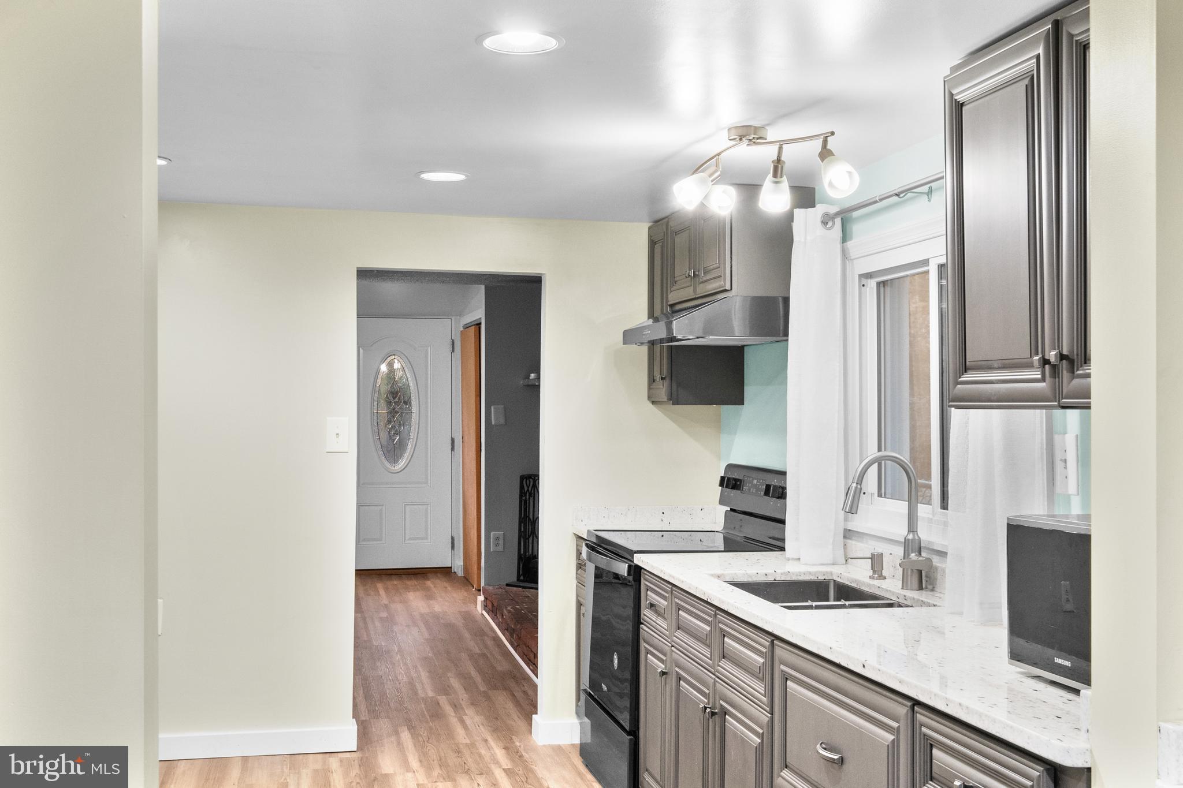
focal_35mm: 39
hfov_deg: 49.6
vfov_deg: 34.2
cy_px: 394
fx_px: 1281
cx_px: 592
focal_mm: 26
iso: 1600
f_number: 9
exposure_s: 1/10
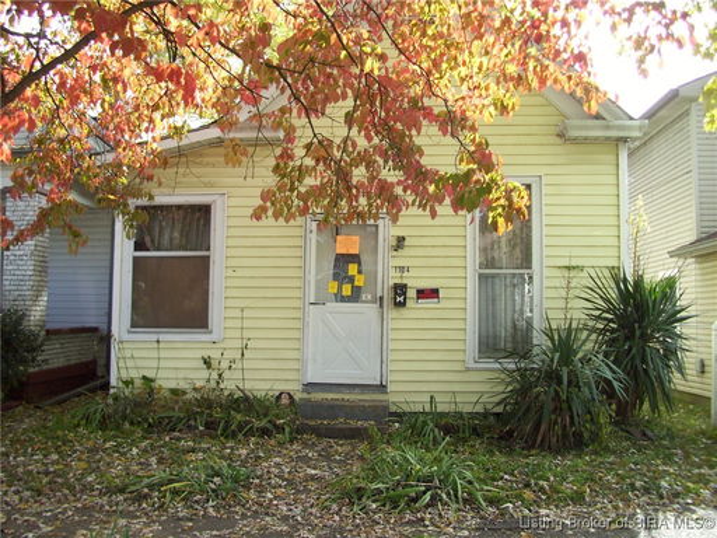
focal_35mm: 34
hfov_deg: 54.0
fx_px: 704
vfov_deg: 41.8
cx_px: 358
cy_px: 269
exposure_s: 1/125
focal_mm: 5.7
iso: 80
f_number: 2.9
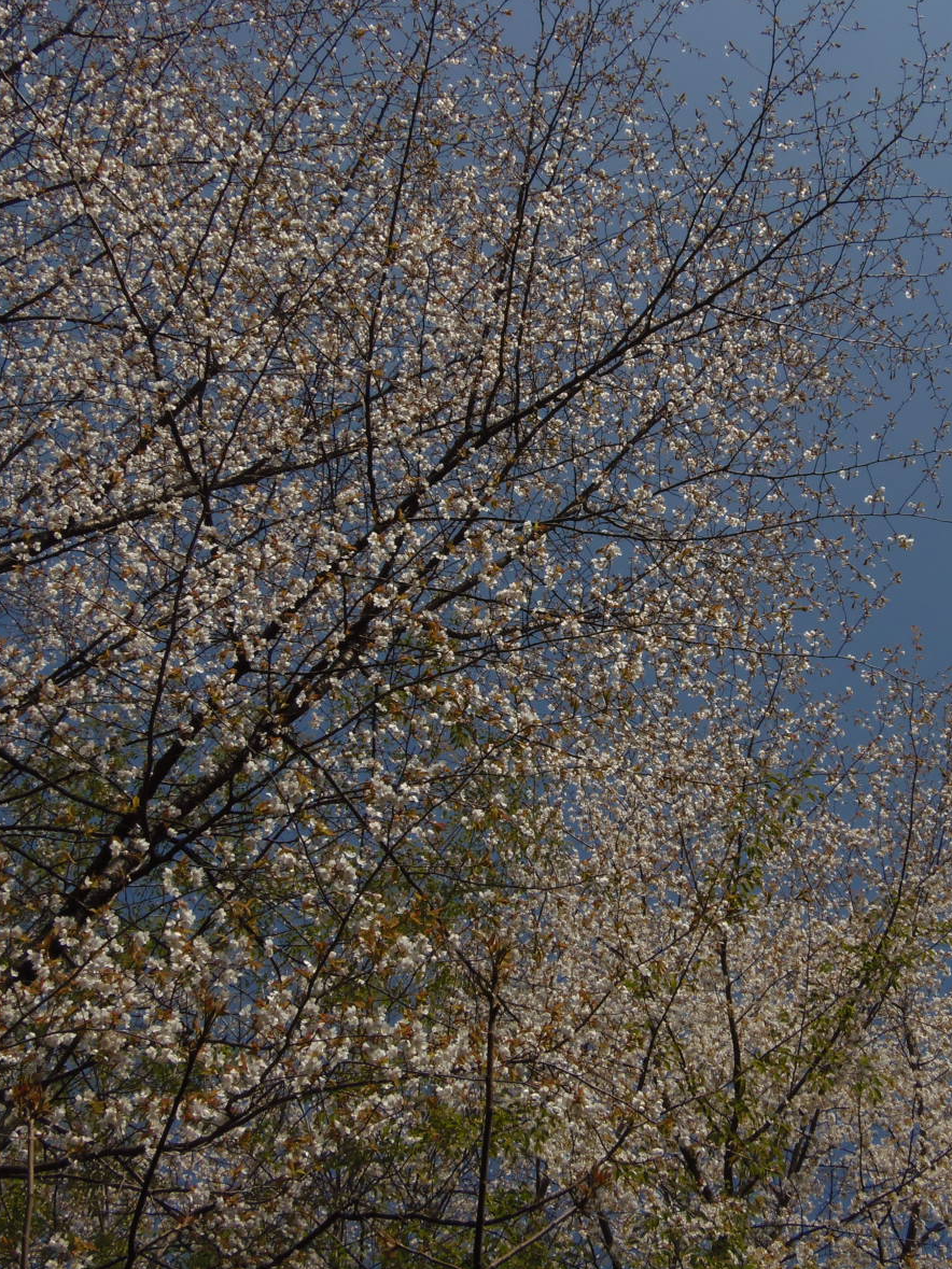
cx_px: 627
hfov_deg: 25.5
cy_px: 625
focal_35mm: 57
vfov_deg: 33.8
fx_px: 2091
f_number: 6.6
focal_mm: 7.8
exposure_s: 1/500
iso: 64
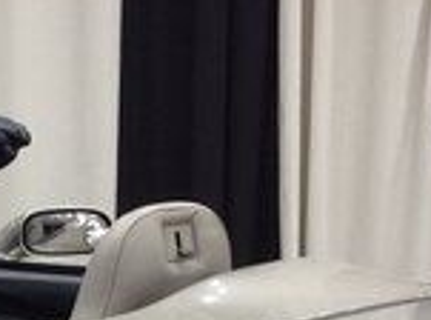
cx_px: -37
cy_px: 511
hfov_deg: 14.3
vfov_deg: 10.4
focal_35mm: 136
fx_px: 1687
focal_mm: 3.3
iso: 50
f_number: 2.4
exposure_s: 1/24
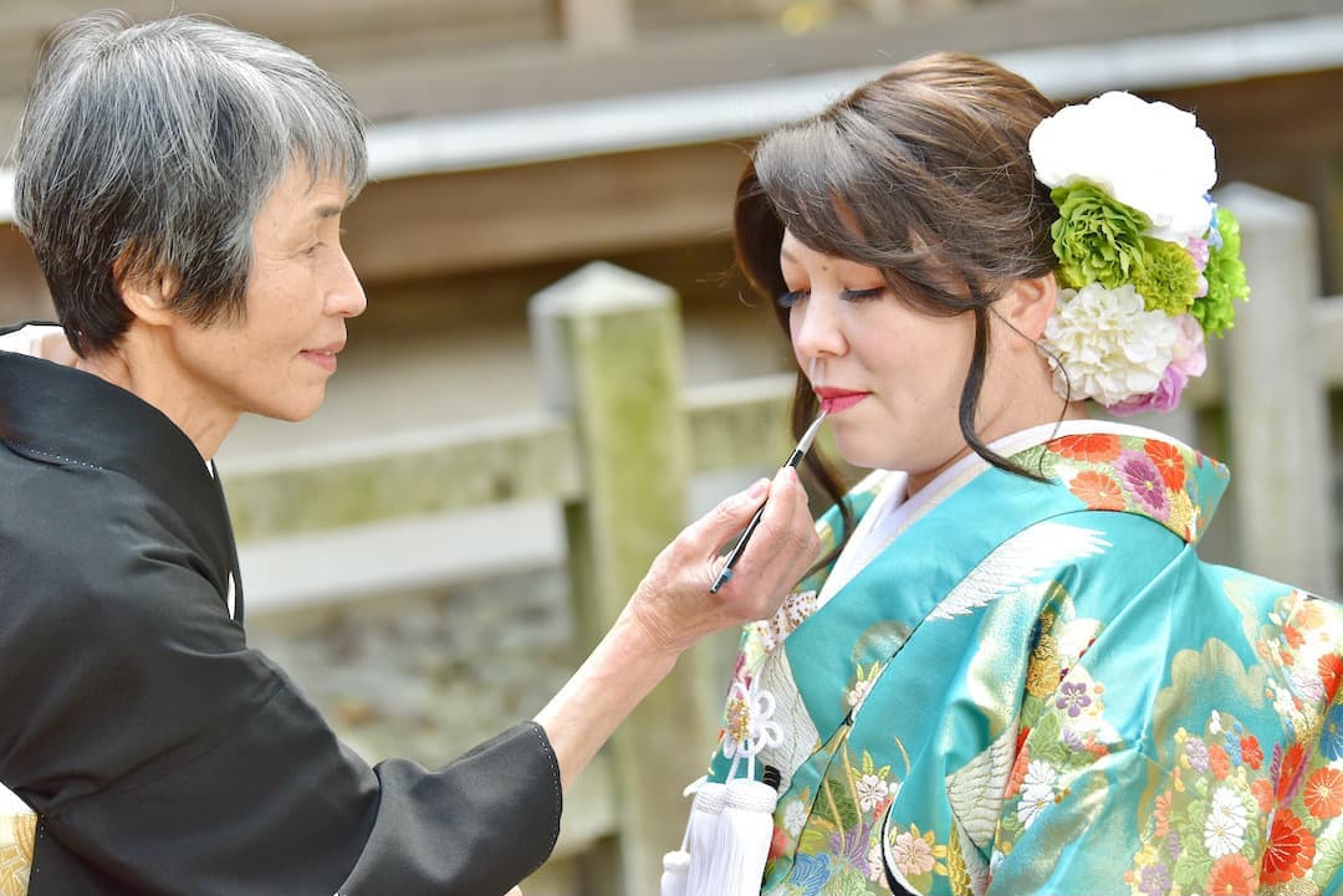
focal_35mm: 95
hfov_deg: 21.5
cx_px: 672
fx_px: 3545
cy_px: 448
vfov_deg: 14.4
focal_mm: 95
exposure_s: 1/500
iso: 2000
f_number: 4
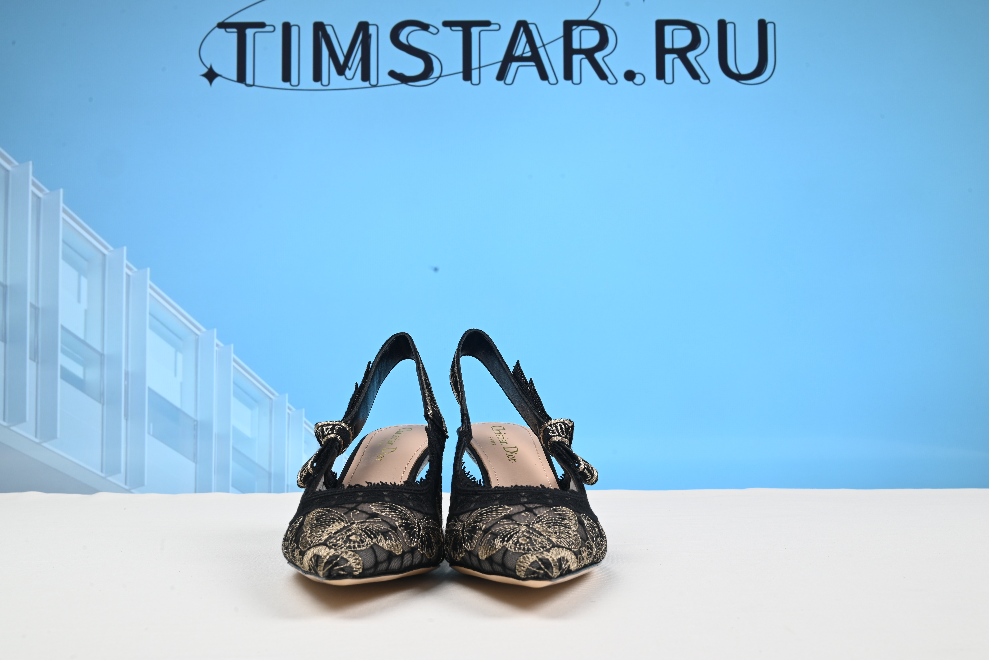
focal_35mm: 40
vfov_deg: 33.4
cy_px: 330
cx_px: 494
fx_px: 1099
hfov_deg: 48.4
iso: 100
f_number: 16
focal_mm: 40
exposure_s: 1/2.5
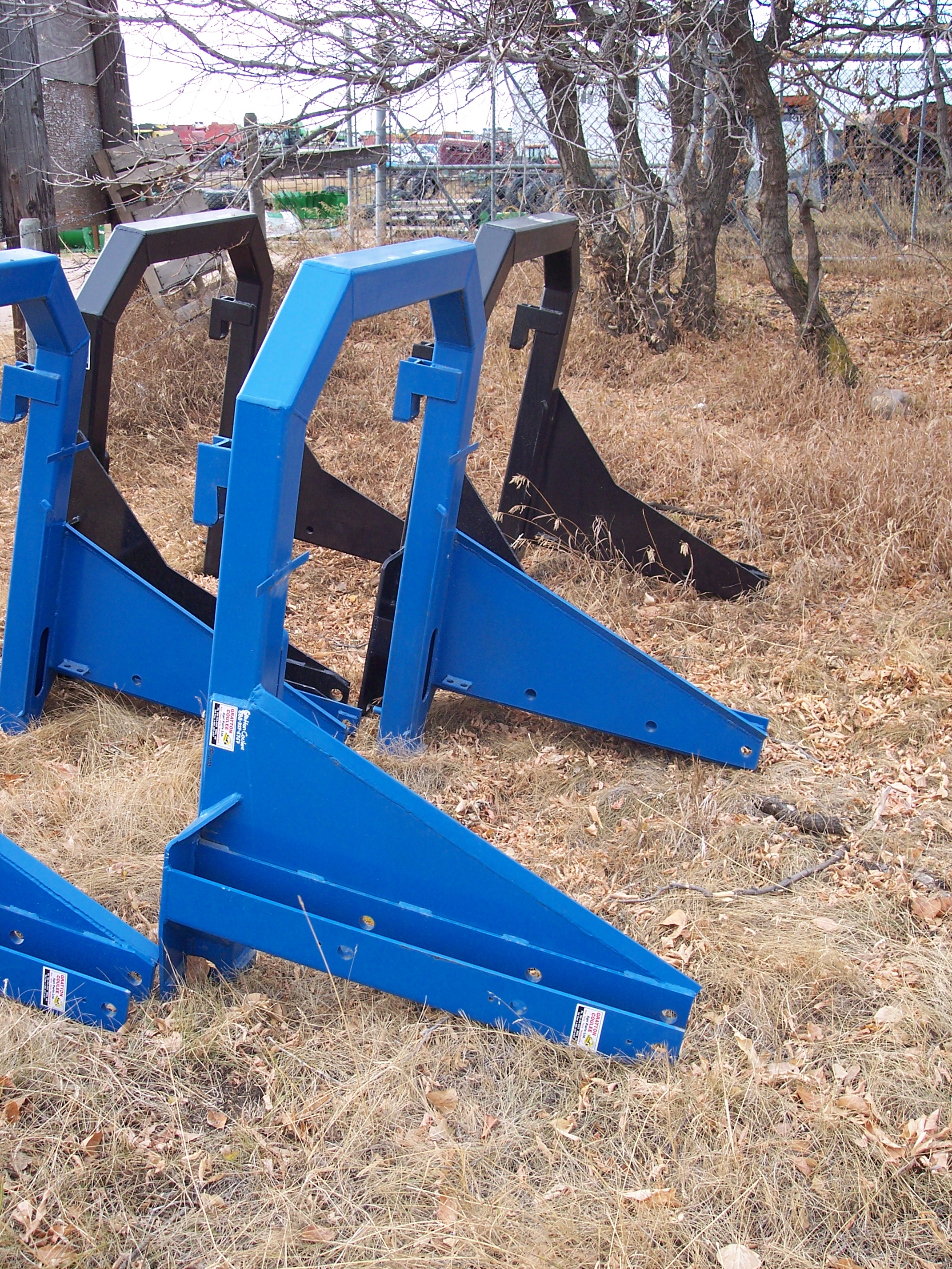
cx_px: 476
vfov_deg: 47.9
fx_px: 1430
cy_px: 634
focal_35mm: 39
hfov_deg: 36.8
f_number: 3.4
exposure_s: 1/180
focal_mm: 8
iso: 100
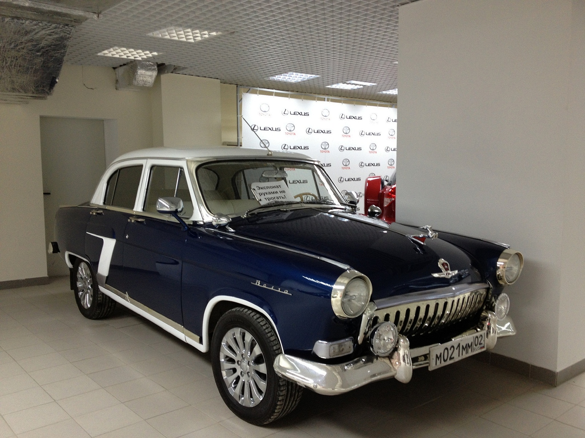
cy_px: 219
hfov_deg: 52.6
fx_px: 591
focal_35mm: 35
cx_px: 292
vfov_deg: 40.7
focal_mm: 4.28
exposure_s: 1/20
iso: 100
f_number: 2.4
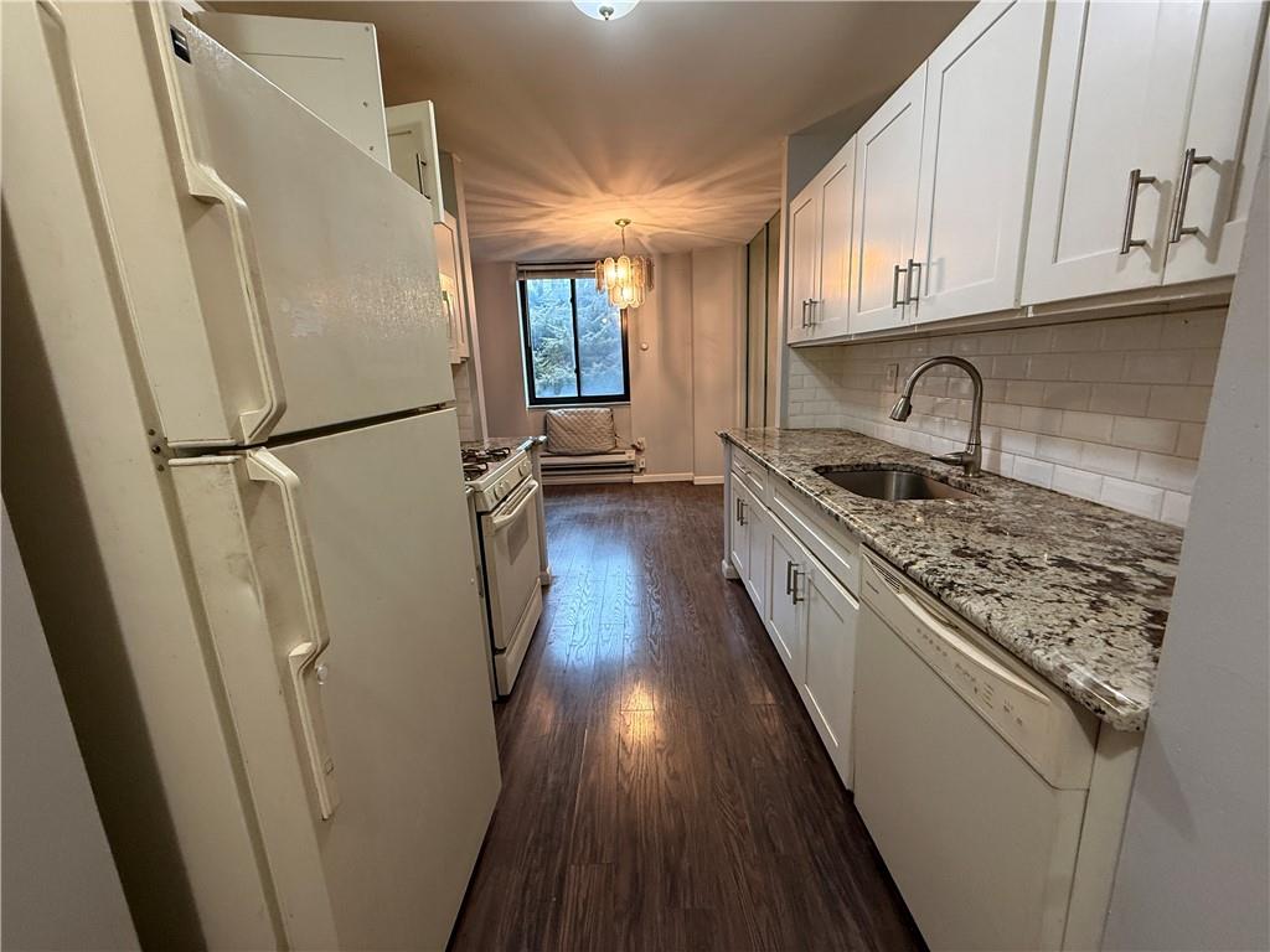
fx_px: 514
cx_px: 635
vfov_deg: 85.7
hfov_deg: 102.1
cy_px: 476
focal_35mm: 14
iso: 400
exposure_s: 1/60
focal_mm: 2.22
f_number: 2.2
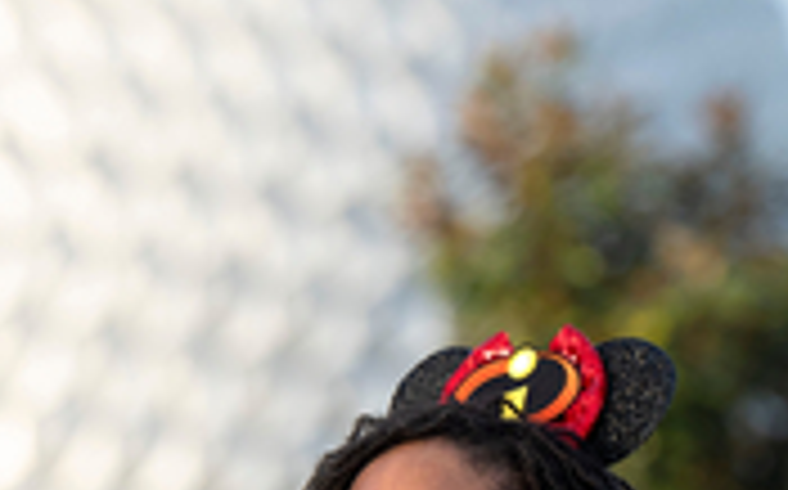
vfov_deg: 2.9
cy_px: 512
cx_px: -50
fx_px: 9698
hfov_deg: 4.6
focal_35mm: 452
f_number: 4
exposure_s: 1/1250
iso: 500
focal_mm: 129
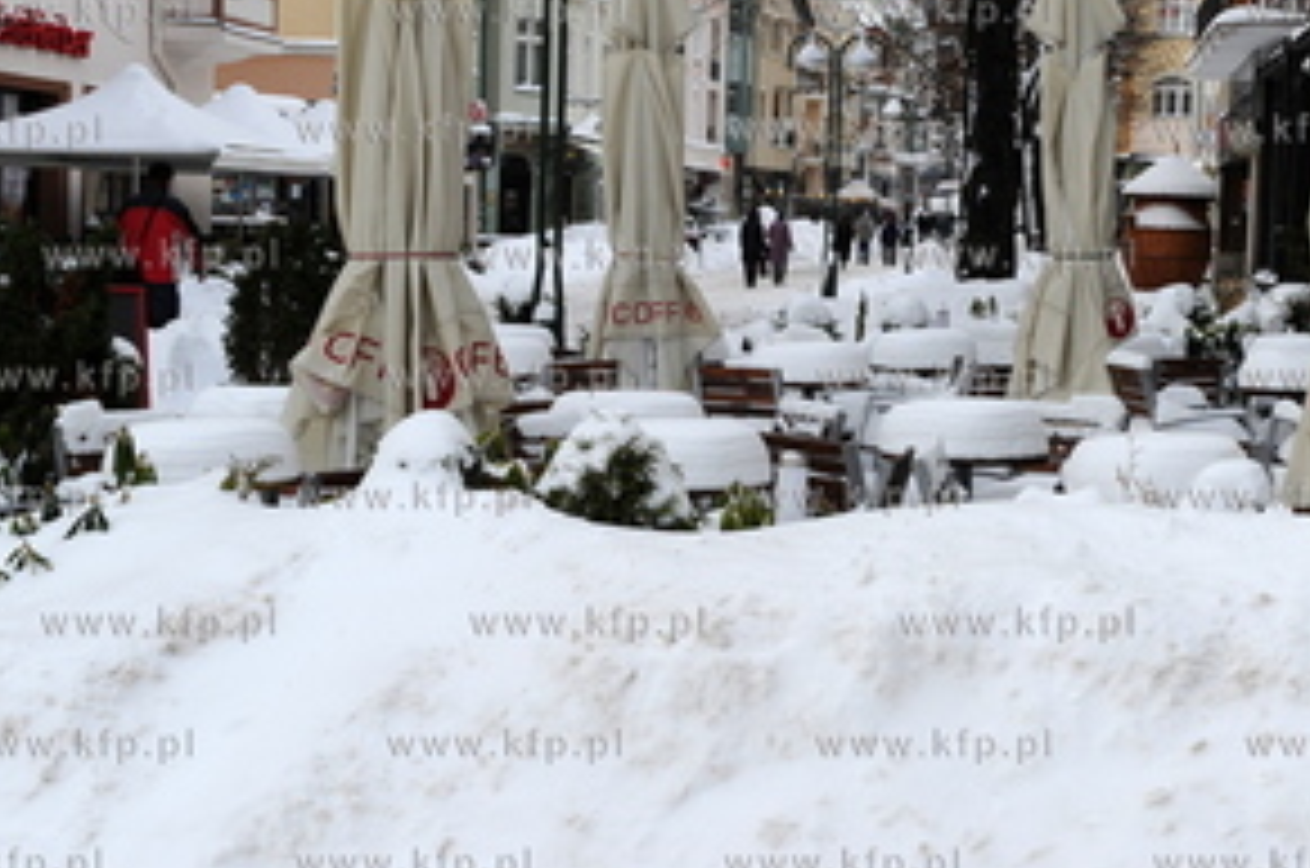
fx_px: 2398
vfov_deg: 20.5
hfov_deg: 30.5
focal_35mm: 66
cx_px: 747
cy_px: 315
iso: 400
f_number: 8
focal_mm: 48
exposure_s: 1/250
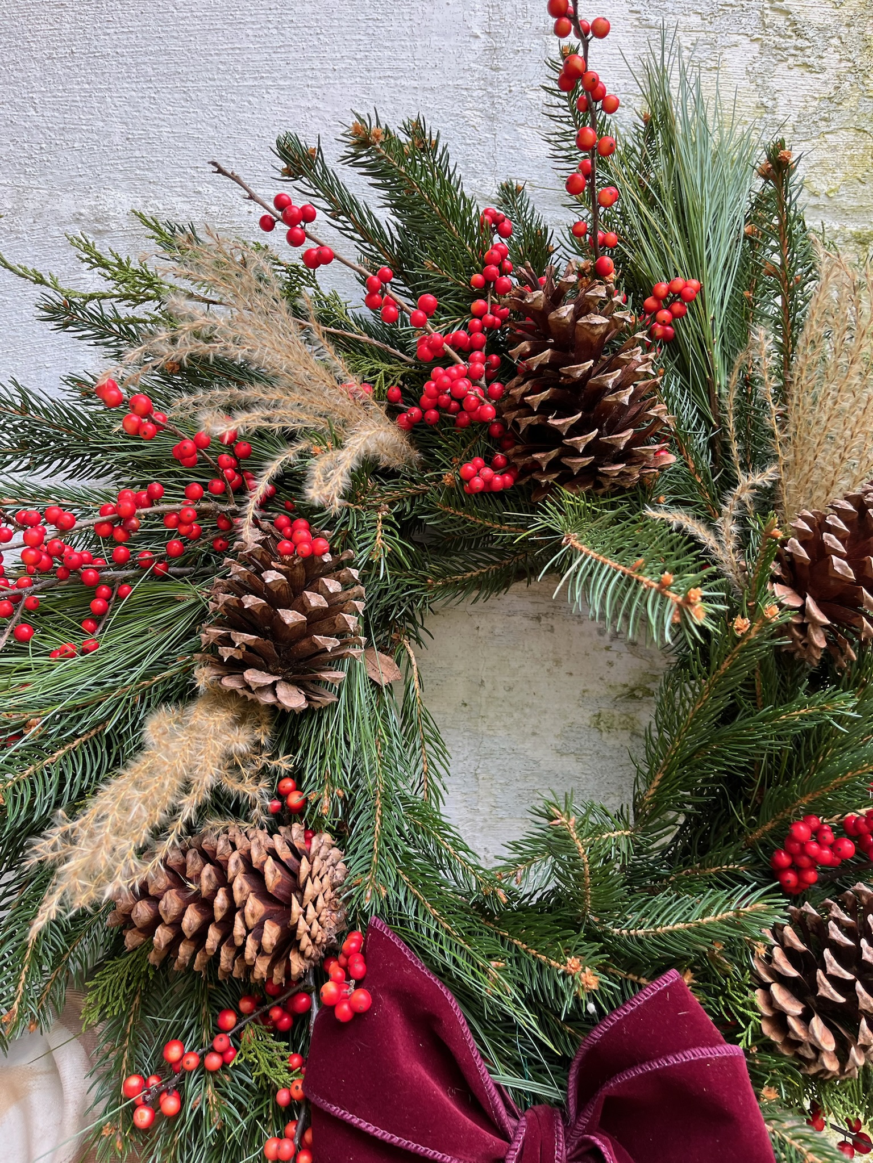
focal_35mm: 26
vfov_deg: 67.3
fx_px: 874
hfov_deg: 53.1
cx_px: 436
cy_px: 582
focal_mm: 5.1
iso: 40
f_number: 1.6
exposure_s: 1/121
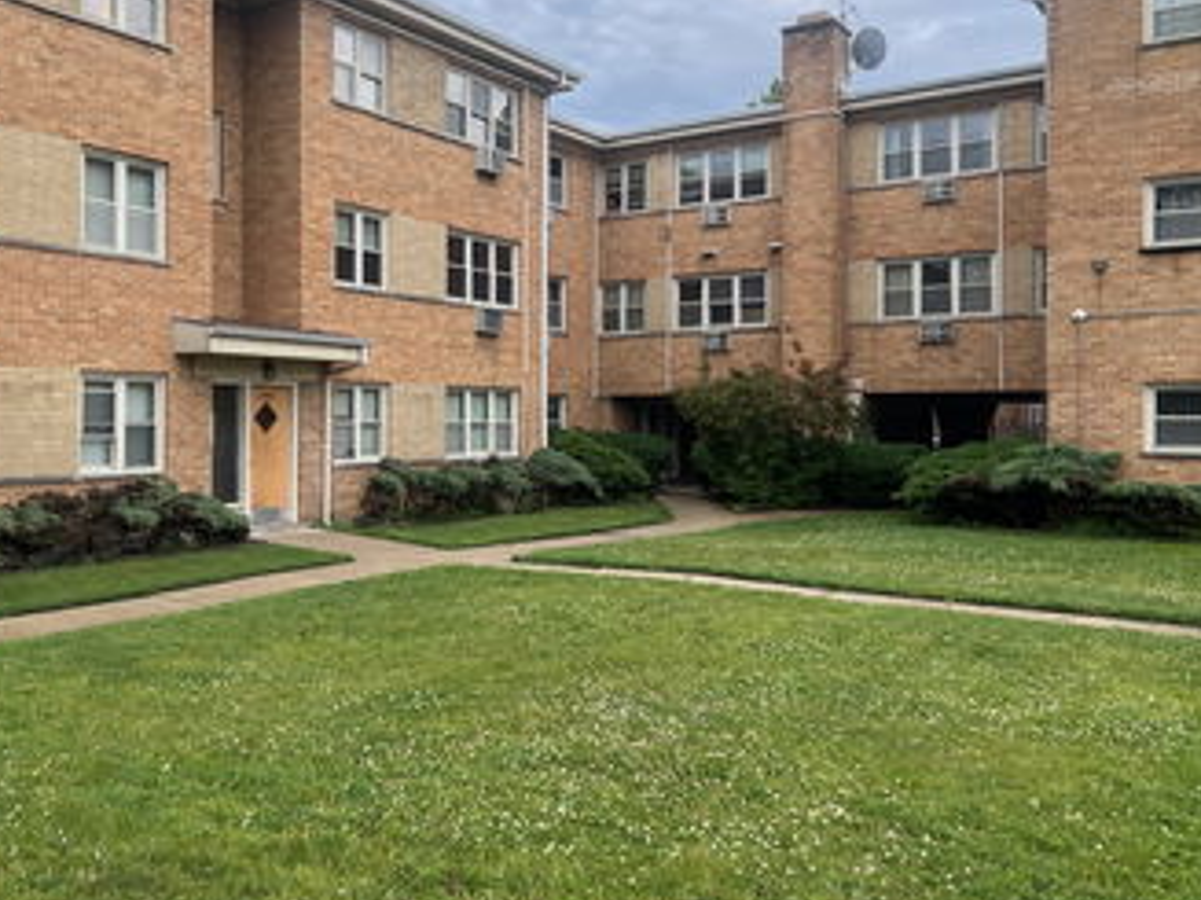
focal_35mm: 34
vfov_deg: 41.7
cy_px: 397
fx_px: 1179
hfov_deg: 53.3
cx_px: 435
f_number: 1.5
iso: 50
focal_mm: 5.7
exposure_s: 1/1196
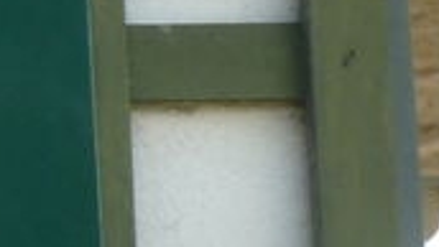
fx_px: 3098
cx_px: -817
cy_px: 25
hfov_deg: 7.3
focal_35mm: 266
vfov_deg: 4.6
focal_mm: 7.3
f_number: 3
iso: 80
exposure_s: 1/50
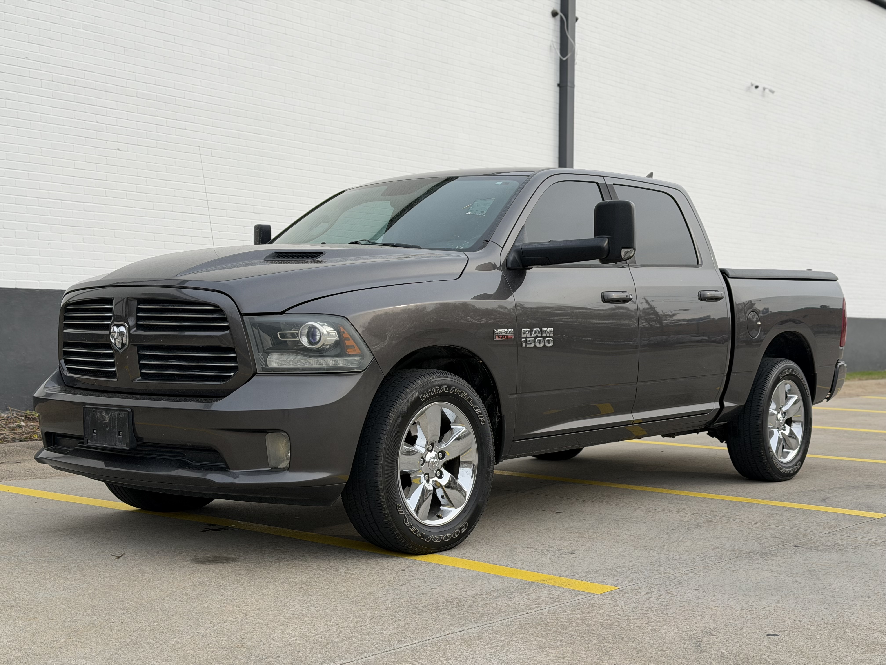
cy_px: 332
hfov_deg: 39.7
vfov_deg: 30.3
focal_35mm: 48
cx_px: 443
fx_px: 1229
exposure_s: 1/2088
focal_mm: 6.76
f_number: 1.78
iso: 64
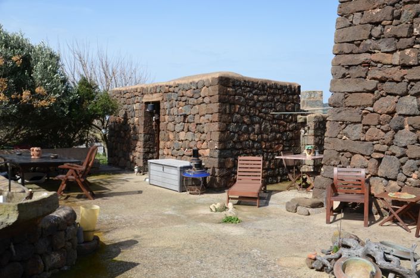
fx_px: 419
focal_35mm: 36
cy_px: 139
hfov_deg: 53.2
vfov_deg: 36.7
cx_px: 210
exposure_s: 1/250
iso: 110
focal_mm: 24
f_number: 8
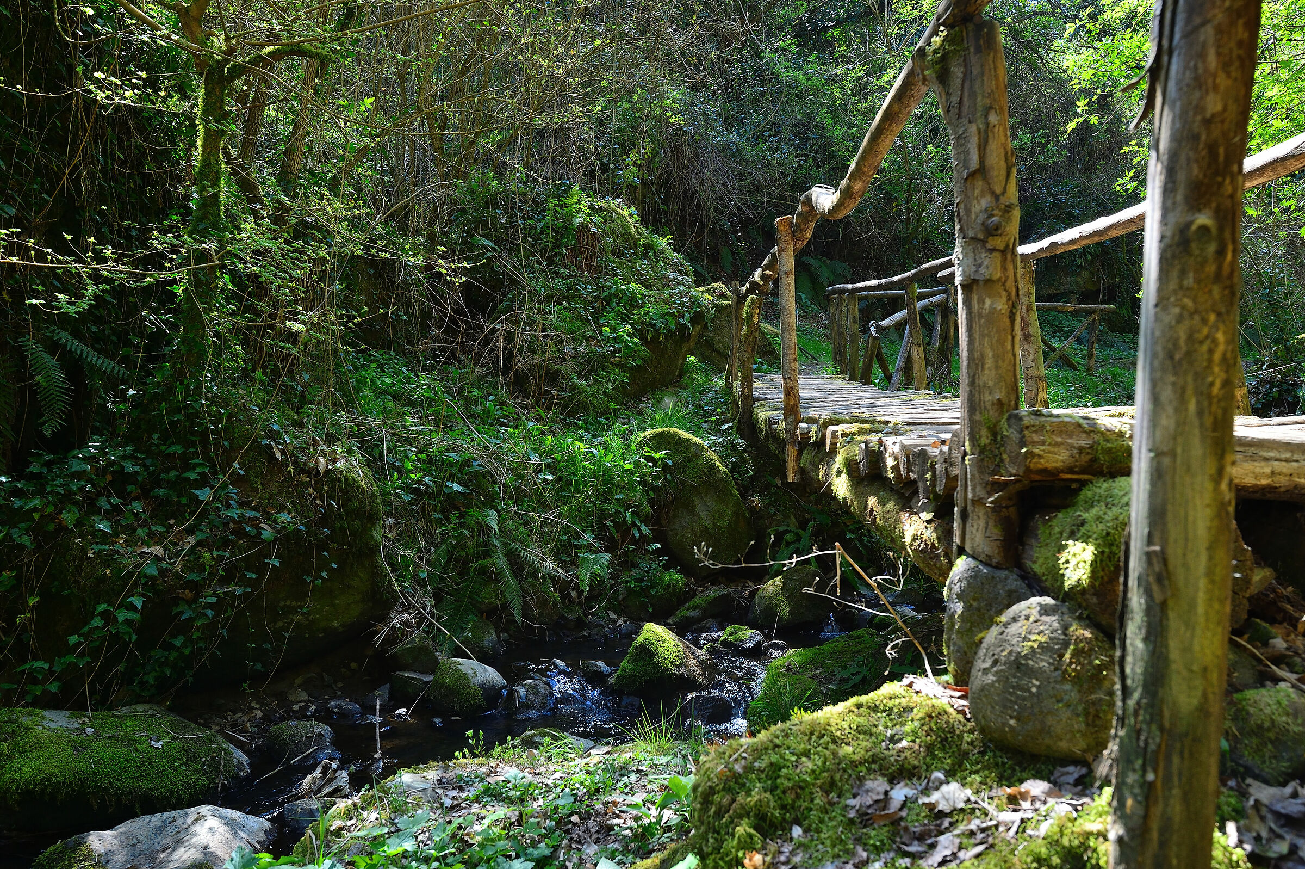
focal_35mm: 25
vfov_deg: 51.2
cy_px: 434
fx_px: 906
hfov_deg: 71.5
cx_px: 652
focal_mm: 25
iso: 500
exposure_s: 1/100
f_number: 9
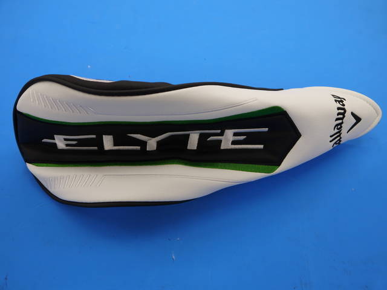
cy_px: 145
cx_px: 194
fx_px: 447
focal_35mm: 40
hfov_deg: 46.8
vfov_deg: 36.0
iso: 160
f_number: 4.2
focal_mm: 20
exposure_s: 1/80
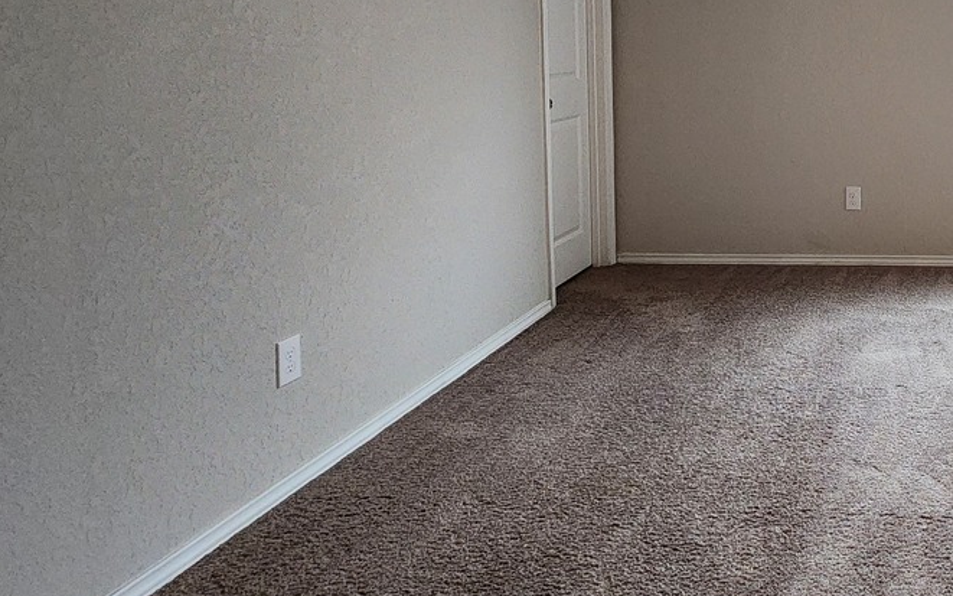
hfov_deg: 52.2
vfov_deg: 39.8
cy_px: 104
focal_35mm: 30
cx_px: 918
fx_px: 779
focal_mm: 2.2
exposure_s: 1/60
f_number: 2.2
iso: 320
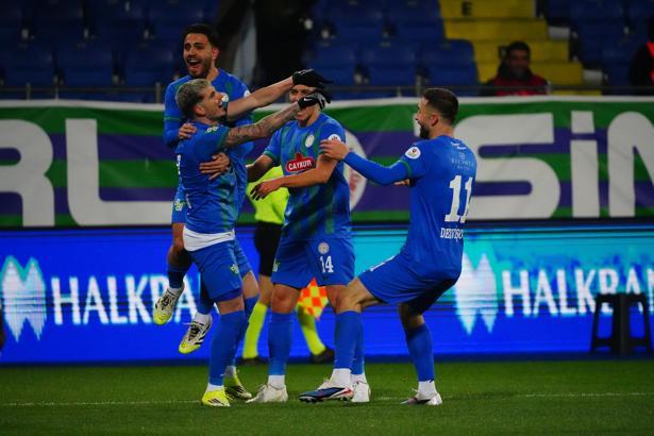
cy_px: 218
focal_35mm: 535
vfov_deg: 2.6
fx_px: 9718
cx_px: 327
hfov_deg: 3.9
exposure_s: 1/2000
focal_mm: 535
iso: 16000
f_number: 6.3
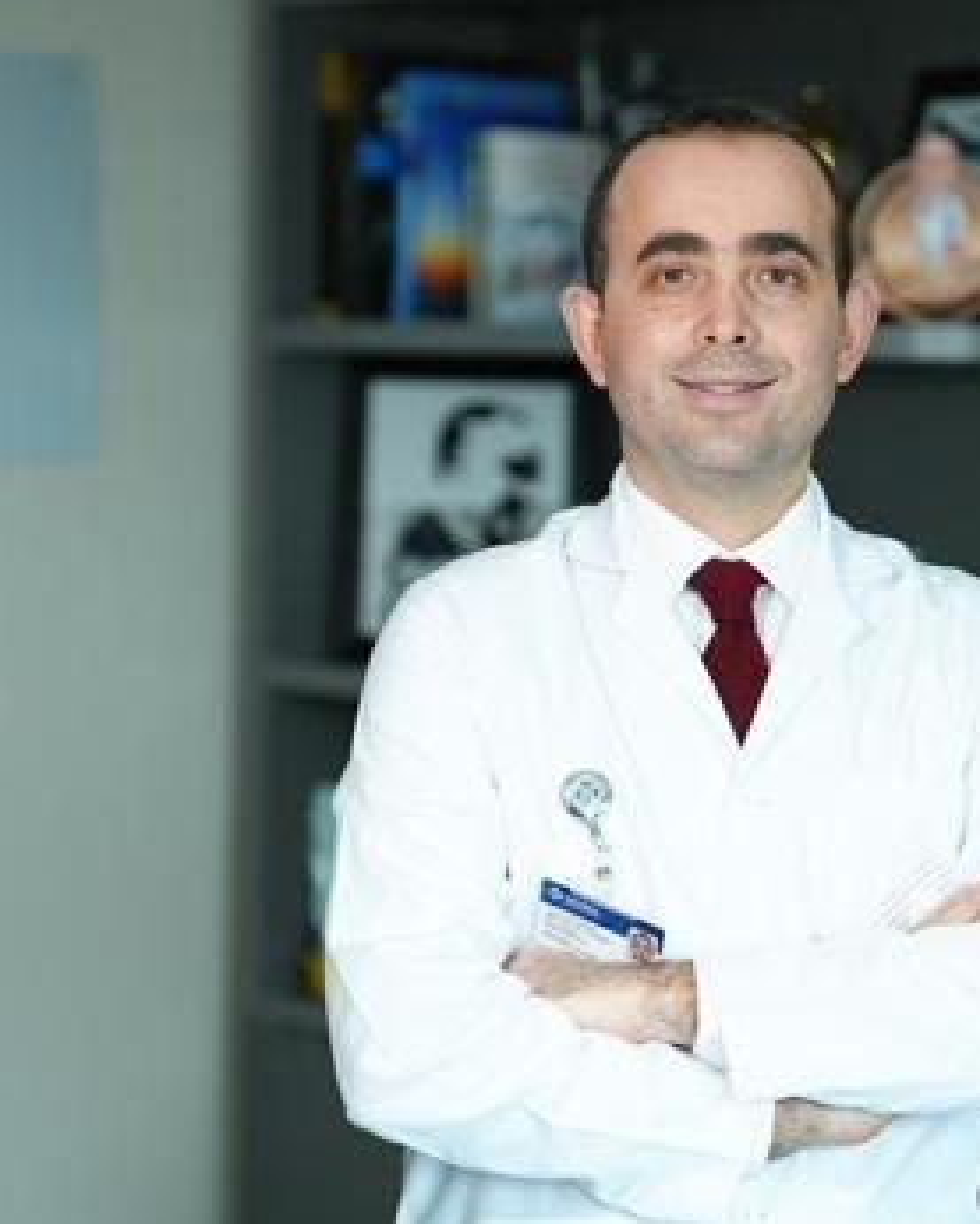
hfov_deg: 10.9
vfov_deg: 13.7
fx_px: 5110
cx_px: 688
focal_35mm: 141
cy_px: 616
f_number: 3.2
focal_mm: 99
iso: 500
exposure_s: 1/125
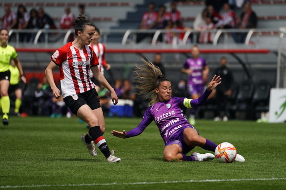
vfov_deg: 3.4
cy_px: 95
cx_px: 143
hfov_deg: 5.2
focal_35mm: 400
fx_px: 3176
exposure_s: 1/2000
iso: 320
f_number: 5.6
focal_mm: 400
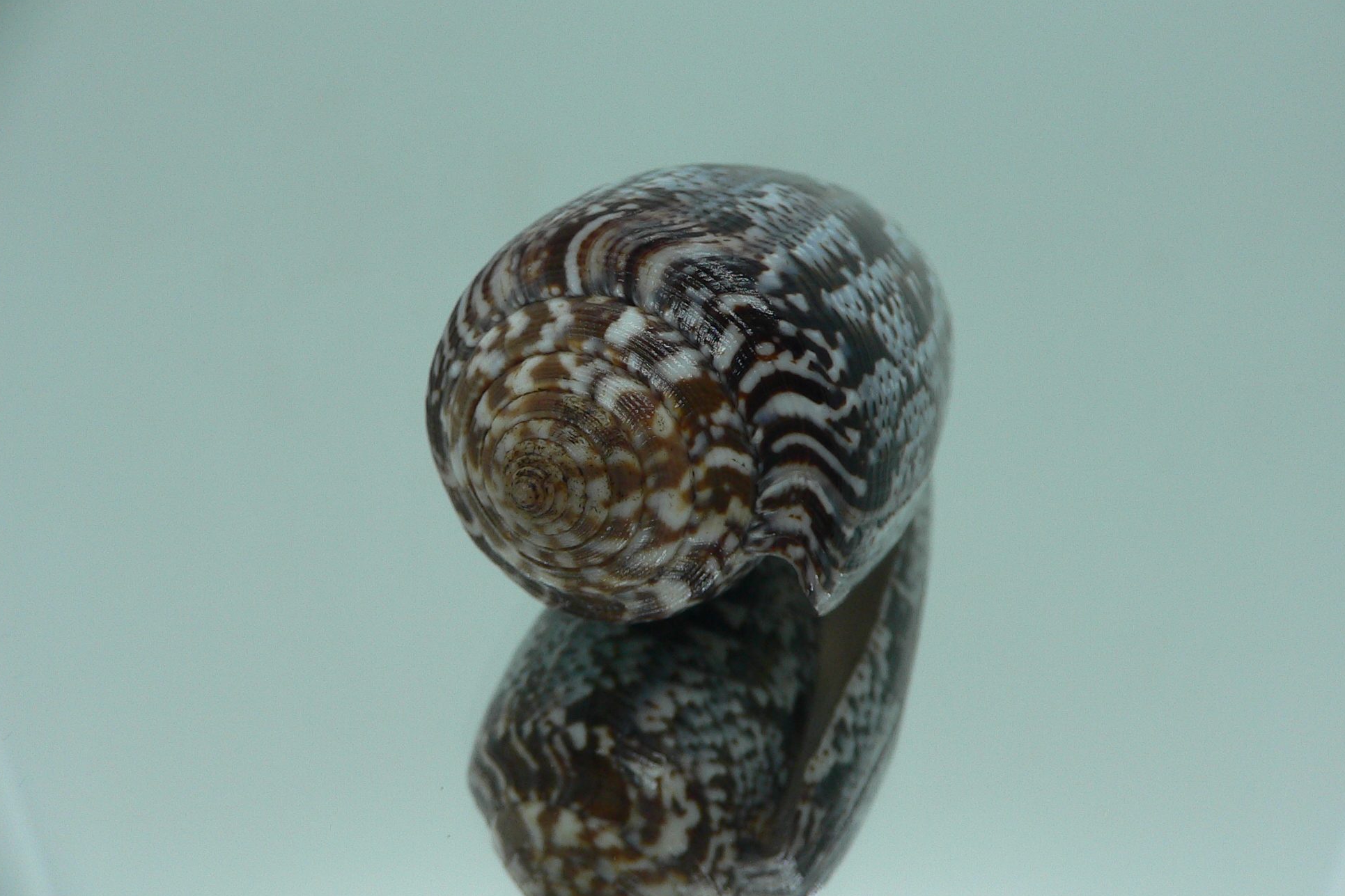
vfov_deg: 35.0
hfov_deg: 50.7
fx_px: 1419
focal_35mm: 38
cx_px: 694
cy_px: 444
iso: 80
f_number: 2.8
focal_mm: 4.6
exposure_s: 1/60
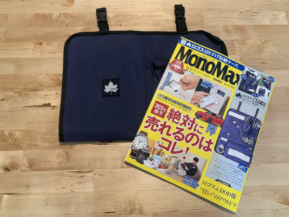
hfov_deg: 67.3
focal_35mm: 26
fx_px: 217
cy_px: 108
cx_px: 144
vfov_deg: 53.1
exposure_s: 1/60
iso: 100
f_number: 1.8
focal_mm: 4.25
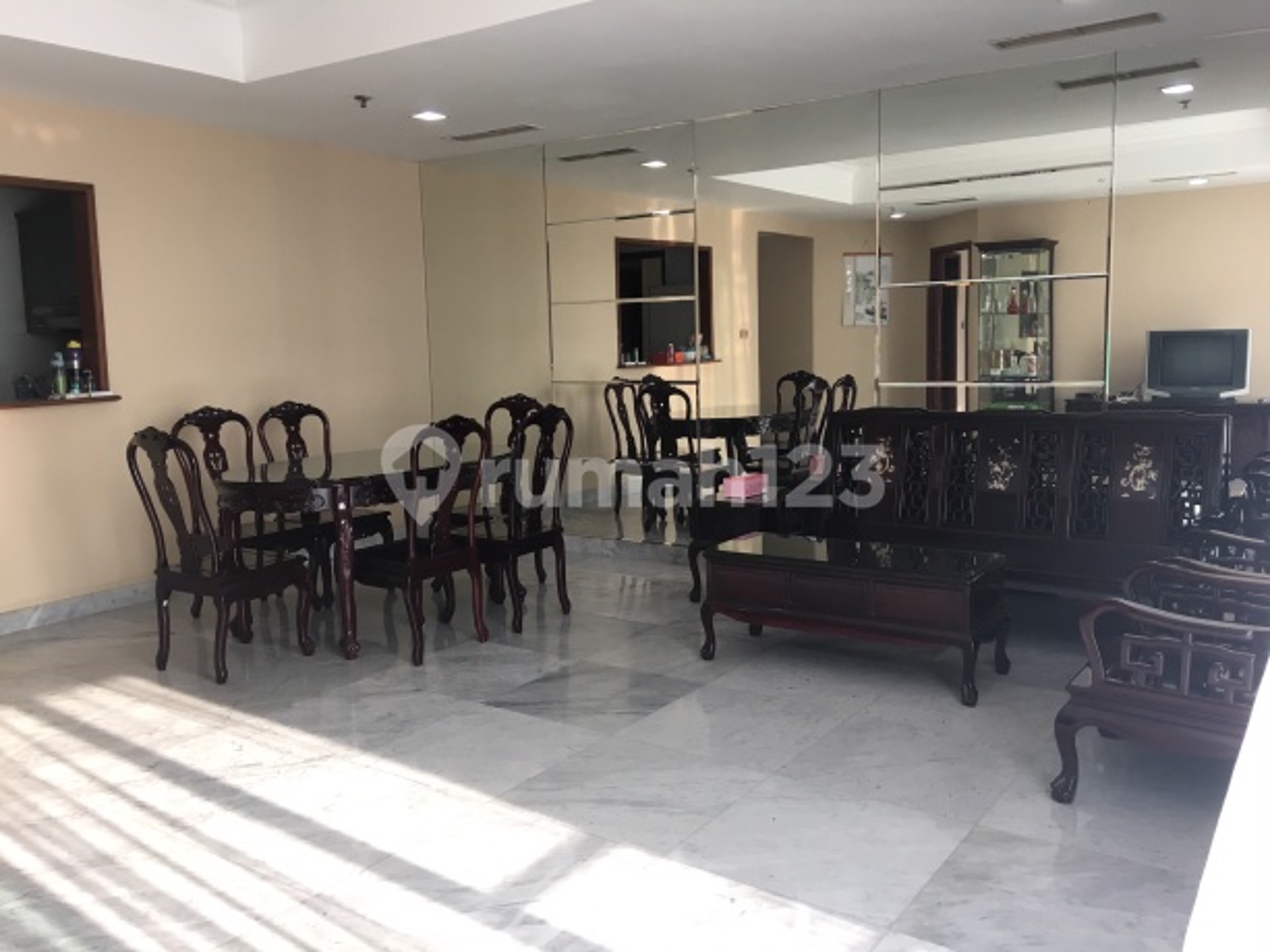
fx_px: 1064
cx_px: 635
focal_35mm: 29
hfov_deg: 61.6
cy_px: 476
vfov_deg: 48.2
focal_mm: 4.15
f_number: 2.2
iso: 25
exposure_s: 1/33
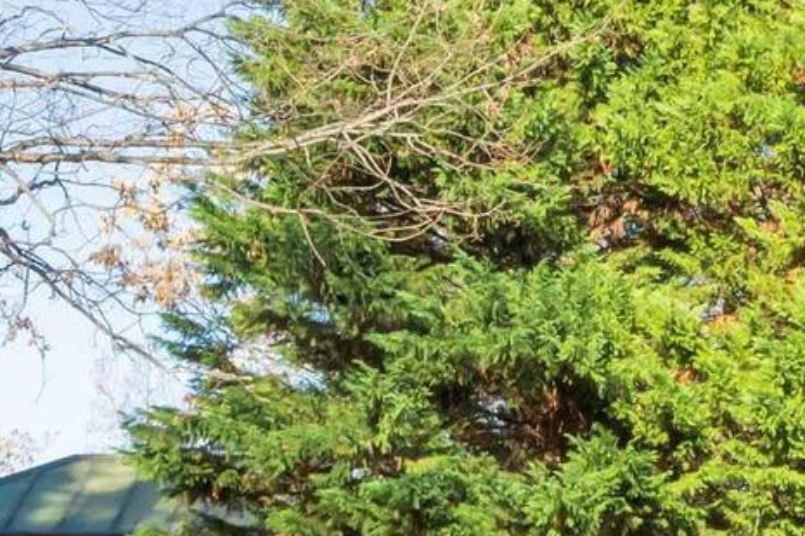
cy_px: 345
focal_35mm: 132
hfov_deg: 15.5
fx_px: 2951
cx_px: 557
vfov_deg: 10.4
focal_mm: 20
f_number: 8
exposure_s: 1/250
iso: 160
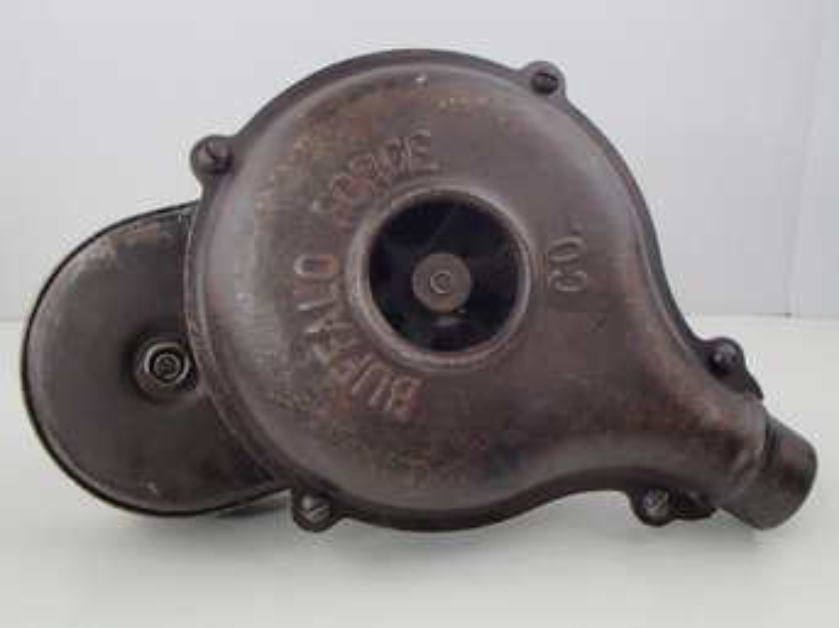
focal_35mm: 37
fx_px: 896
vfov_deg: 38.6
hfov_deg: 50.2
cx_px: 420
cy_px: 314
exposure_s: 1/160
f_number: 4.7
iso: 200
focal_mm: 6.64
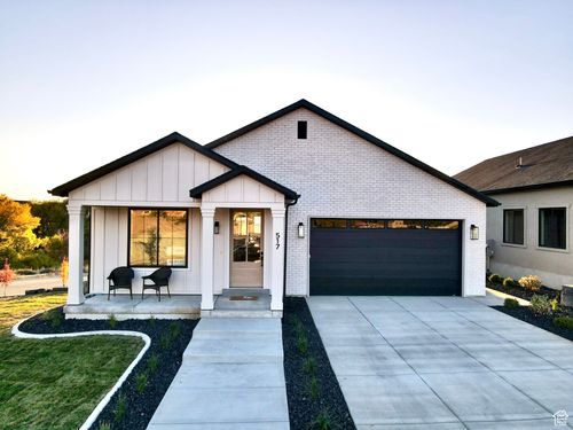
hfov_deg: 71.6
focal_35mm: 24
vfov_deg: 56.8
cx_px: 286
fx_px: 397
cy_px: 215
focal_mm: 4.5
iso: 110
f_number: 2.8
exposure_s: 1/30
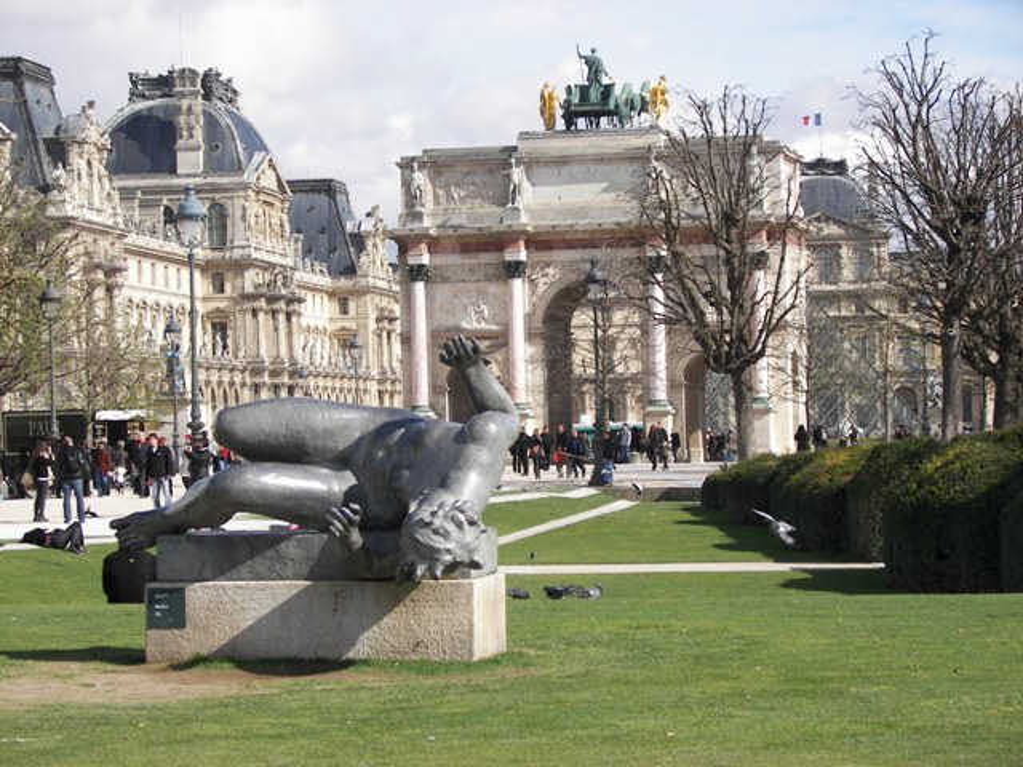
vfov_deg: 13.8
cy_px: 384
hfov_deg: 18.4
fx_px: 3162
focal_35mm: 107
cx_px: 512
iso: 50
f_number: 3.2
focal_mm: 17.8
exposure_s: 1/640
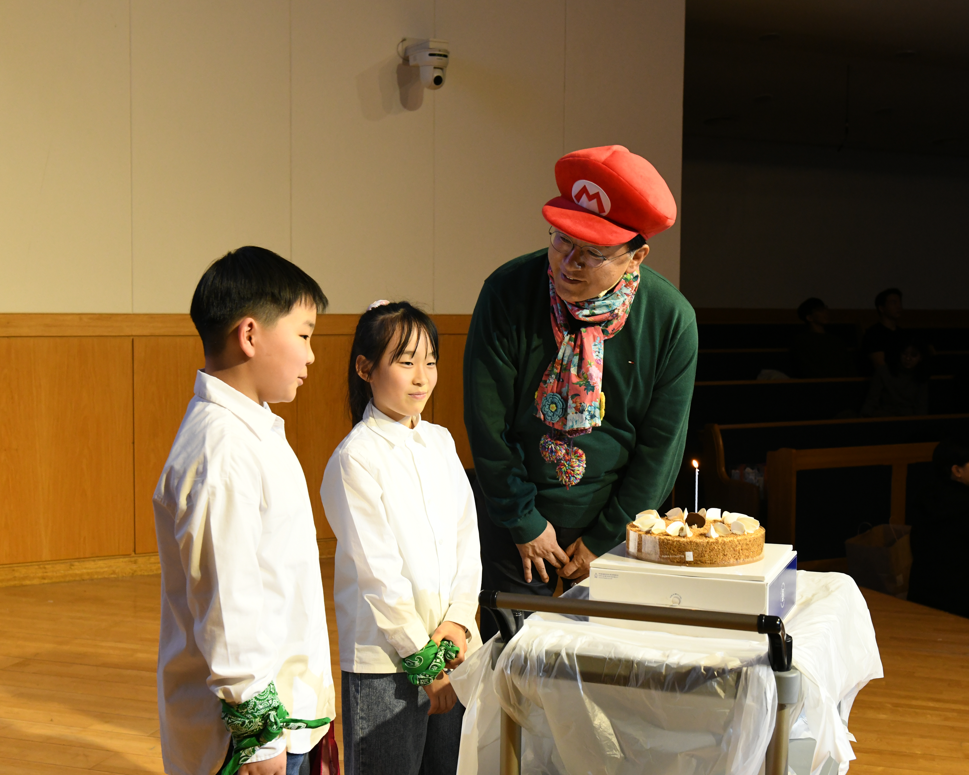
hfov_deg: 40.3
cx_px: 539
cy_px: 392
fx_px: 1319
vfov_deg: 32.7
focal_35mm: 46
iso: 2500
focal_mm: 40
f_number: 7.1
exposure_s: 1/100
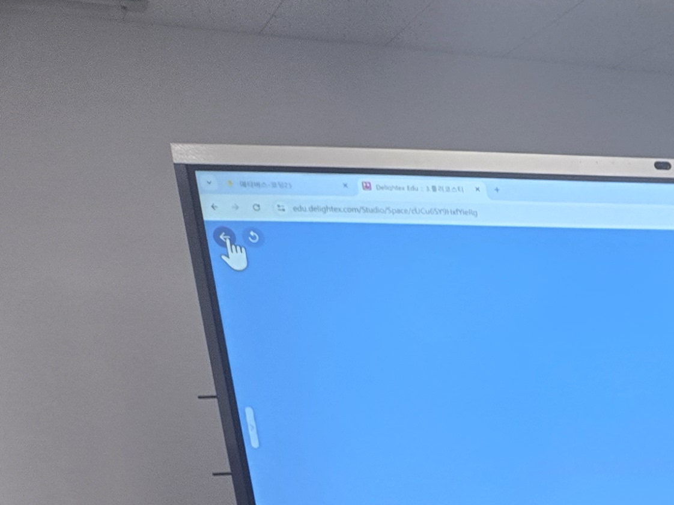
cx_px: 1173
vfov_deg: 15.7
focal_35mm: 82
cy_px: 868
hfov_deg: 19.0
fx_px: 1596
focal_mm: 5.4
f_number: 1.8
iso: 40
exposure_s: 1/60
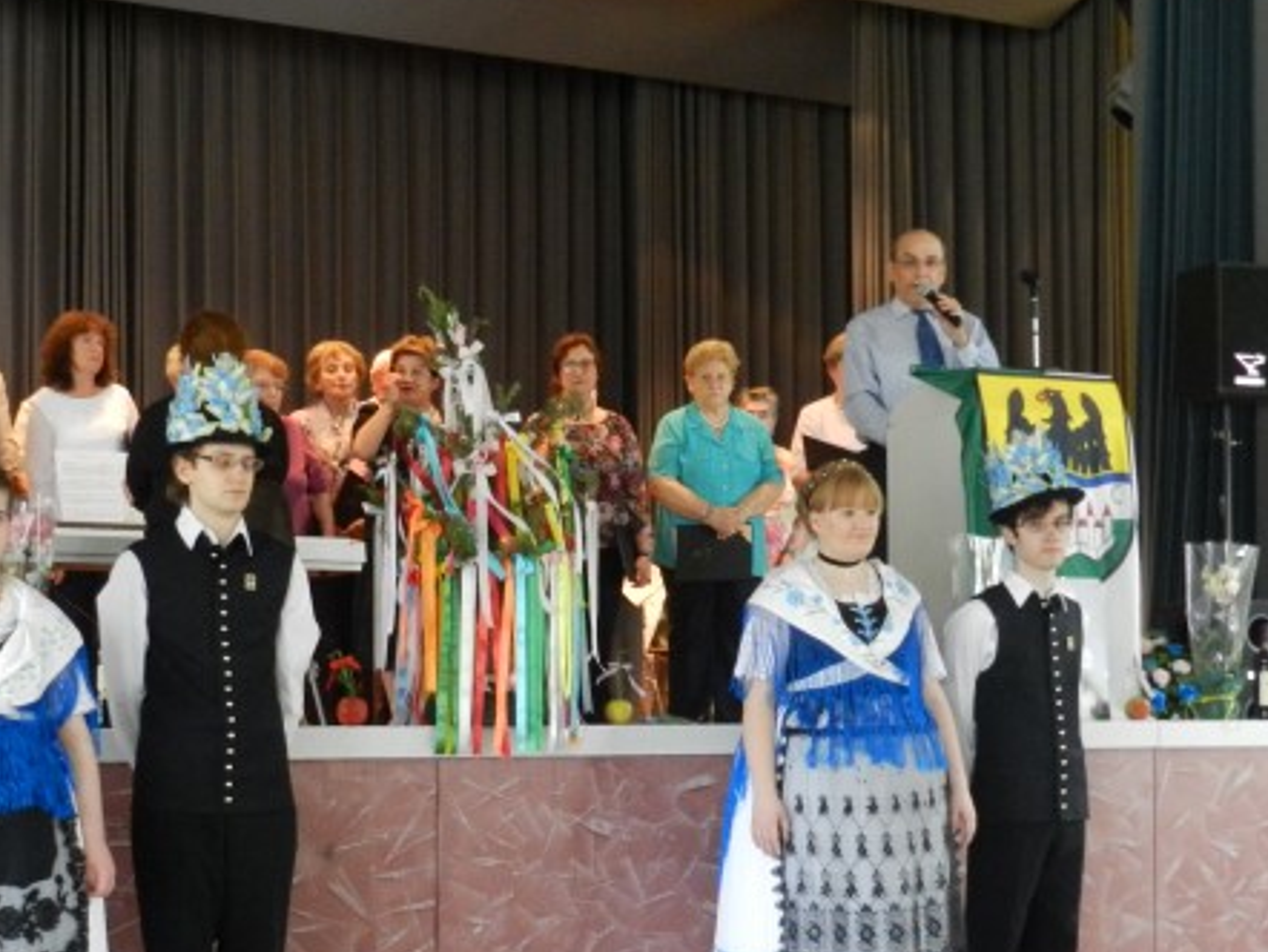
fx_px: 2016
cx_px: 499
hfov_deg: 34.8
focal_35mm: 55
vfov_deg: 26.4
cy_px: 645
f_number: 4
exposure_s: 1/50
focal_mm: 6.7
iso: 800
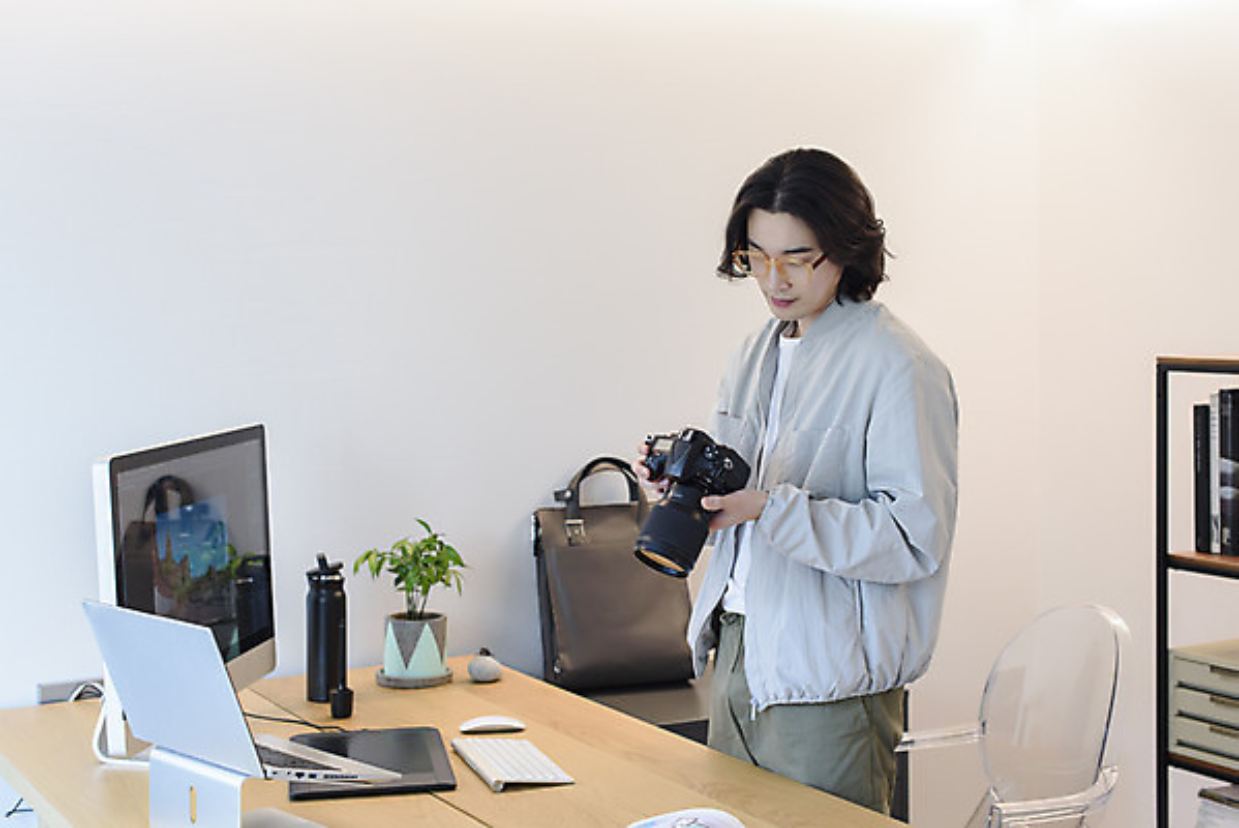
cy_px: 414
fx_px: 1722
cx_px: 620
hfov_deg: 39.6
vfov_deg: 27.0
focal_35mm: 50
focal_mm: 50
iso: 800
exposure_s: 1/100
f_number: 4
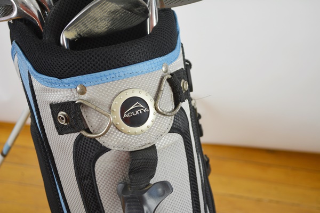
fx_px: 507
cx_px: 160
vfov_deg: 23.8
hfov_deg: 35.1
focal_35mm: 57
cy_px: 106
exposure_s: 1/80
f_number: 5
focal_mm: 38
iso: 400
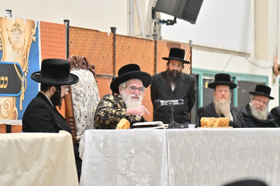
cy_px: 93
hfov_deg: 11.4
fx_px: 1399
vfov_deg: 7.6
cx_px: 140
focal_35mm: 180
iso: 1000
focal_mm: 120
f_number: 4
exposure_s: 1/160
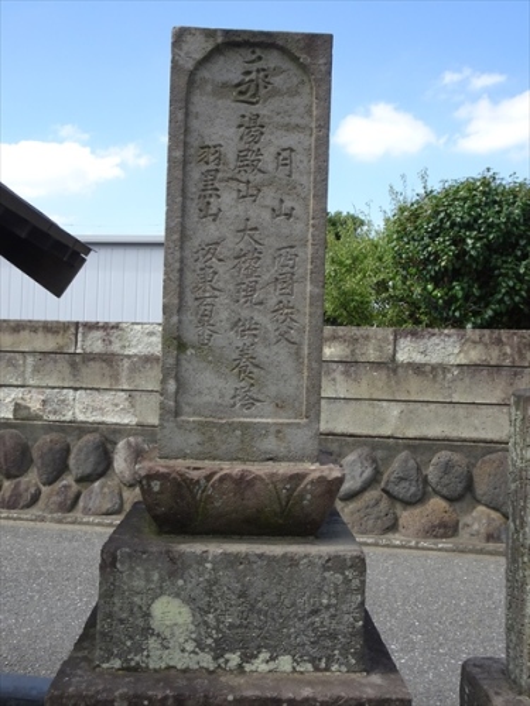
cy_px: 353
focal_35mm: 36
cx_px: 265
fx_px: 735
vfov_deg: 51.4
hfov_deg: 39.7
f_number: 4
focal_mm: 6.17
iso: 80
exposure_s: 1/400
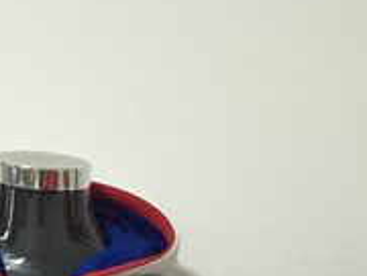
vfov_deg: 13.0
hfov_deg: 18.5
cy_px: 469
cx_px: 302
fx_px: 1113
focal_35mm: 105
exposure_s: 1/8
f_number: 2.2
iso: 160
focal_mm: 4.15
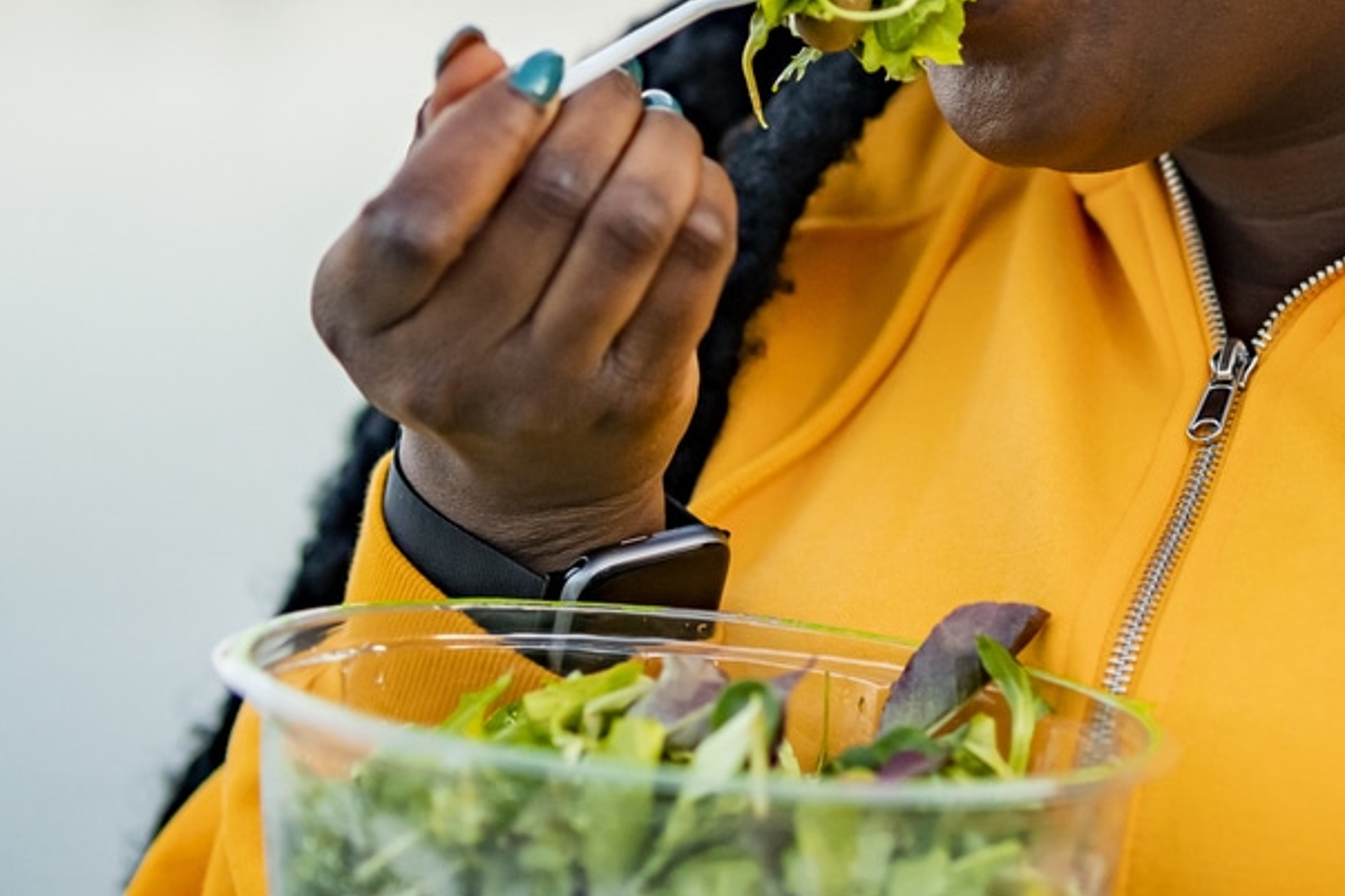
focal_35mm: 113
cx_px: 996
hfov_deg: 18.0
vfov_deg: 12.0
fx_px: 4220
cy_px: 10
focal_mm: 50
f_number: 2
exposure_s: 1/400
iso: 640
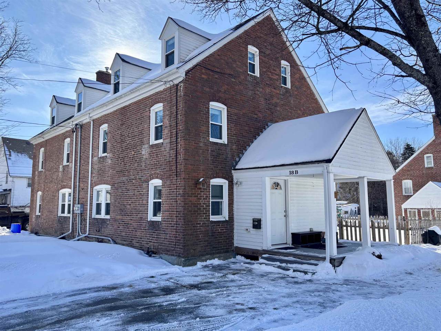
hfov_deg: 67.3
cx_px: 220
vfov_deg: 53.1
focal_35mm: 26
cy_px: 166
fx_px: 331
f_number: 1.6
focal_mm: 5.96
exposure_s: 1/1783
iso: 50
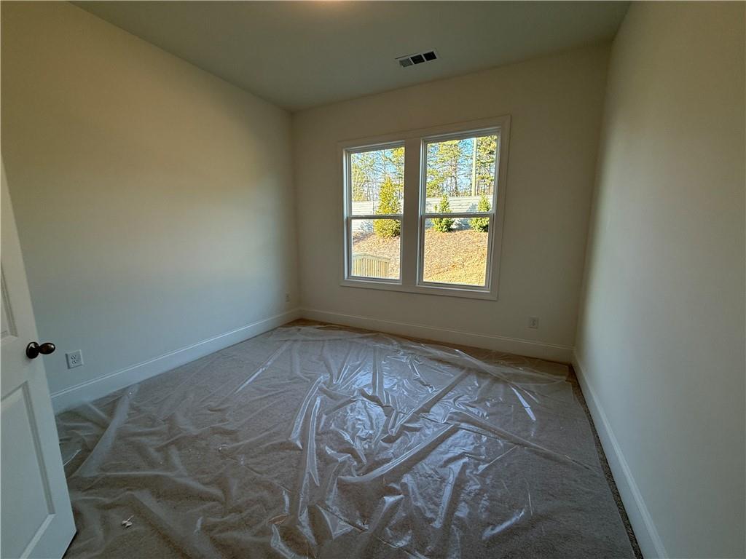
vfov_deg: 85.7
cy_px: 280
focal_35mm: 14
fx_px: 302
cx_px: 373
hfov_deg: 102.1
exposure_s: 1/120
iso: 50
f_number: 2.2
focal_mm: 2.22
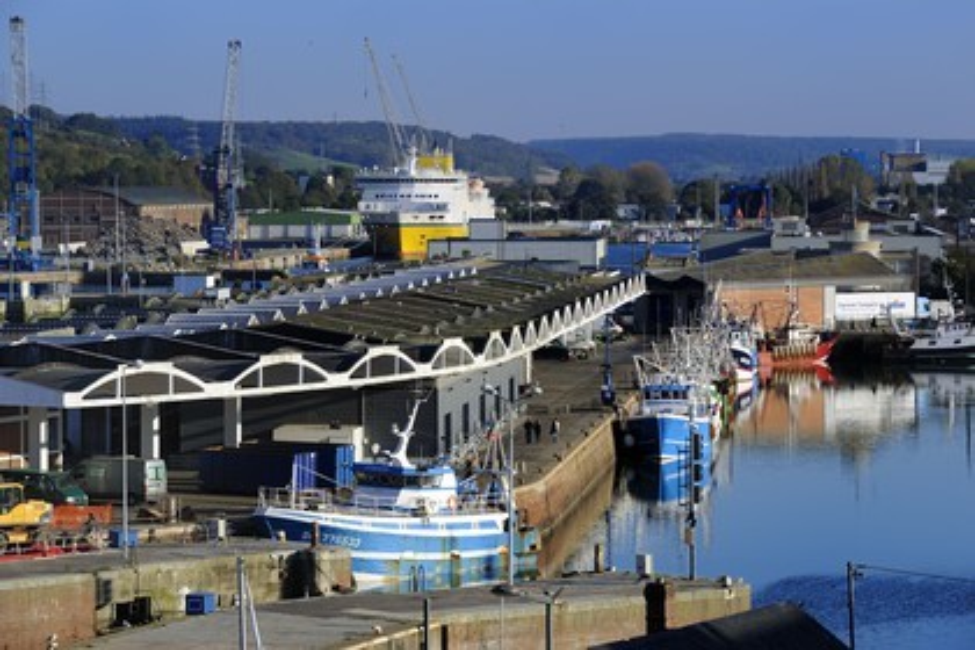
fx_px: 4333
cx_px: 488
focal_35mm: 160
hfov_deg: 12.8
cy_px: 325
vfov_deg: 8.6
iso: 200
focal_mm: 160
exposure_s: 1/200
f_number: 11
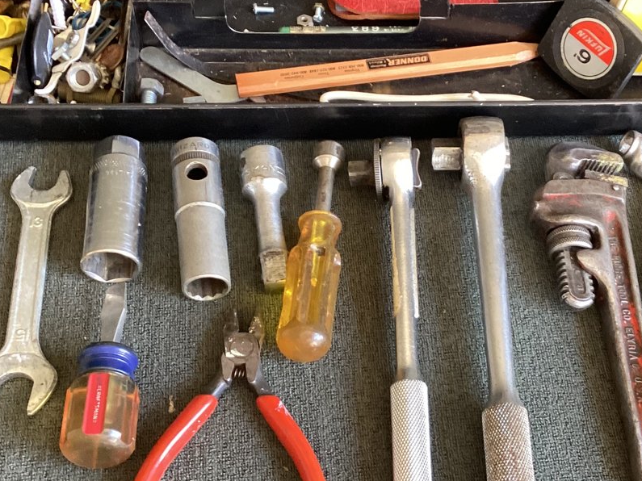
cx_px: 399
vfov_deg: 24.8
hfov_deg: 32.6
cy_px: 246
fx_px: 1094
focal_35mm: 59
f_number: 2.4
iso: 320
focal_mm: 3.3
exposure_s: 1/60
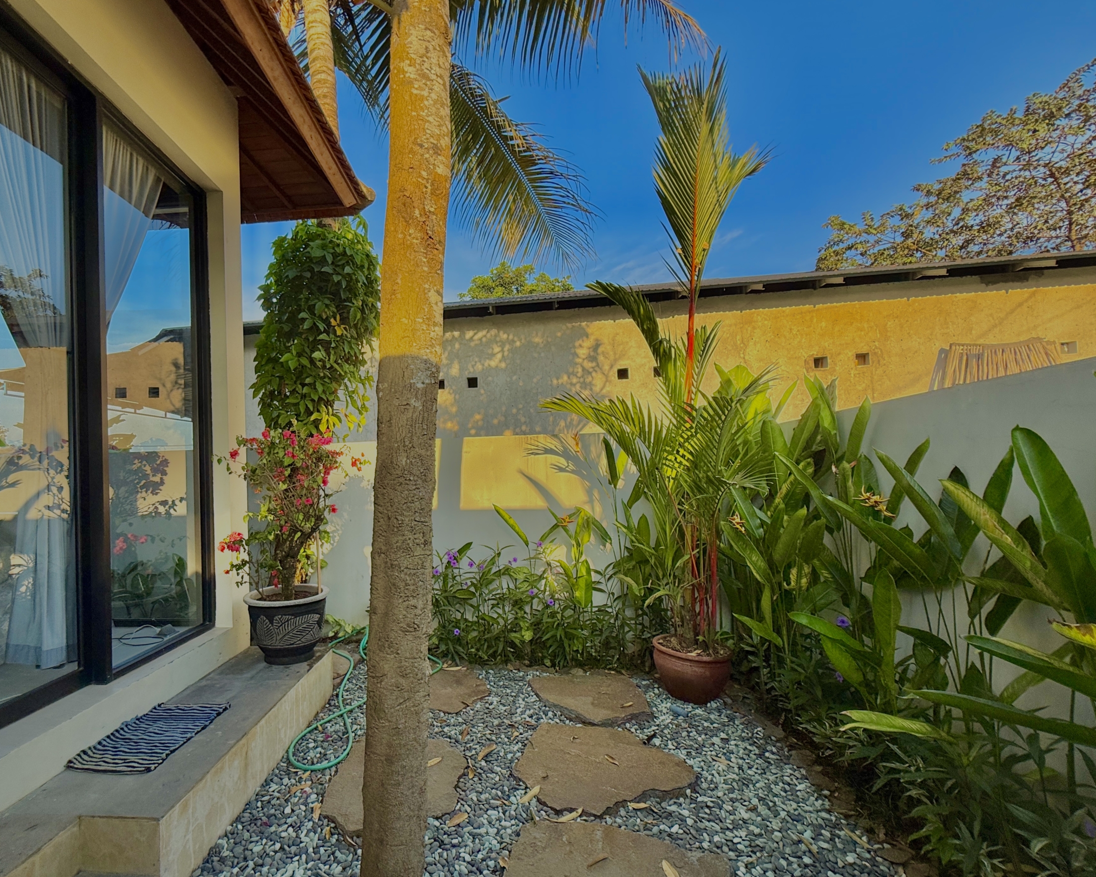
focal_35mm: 16
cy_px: 468
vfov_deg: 80.3
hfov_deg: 92.3
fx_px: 519
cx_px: 459
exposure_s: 1/564
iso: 50
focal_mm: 2.22
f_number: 2.2
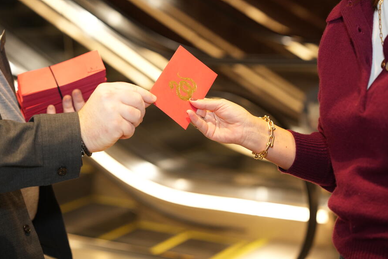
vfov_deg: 19.2
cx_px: 196
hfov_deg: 28.4
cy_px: 131
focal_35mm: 71
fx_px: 765
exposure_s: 1/60
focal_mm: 70
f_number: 2.8
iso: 1600
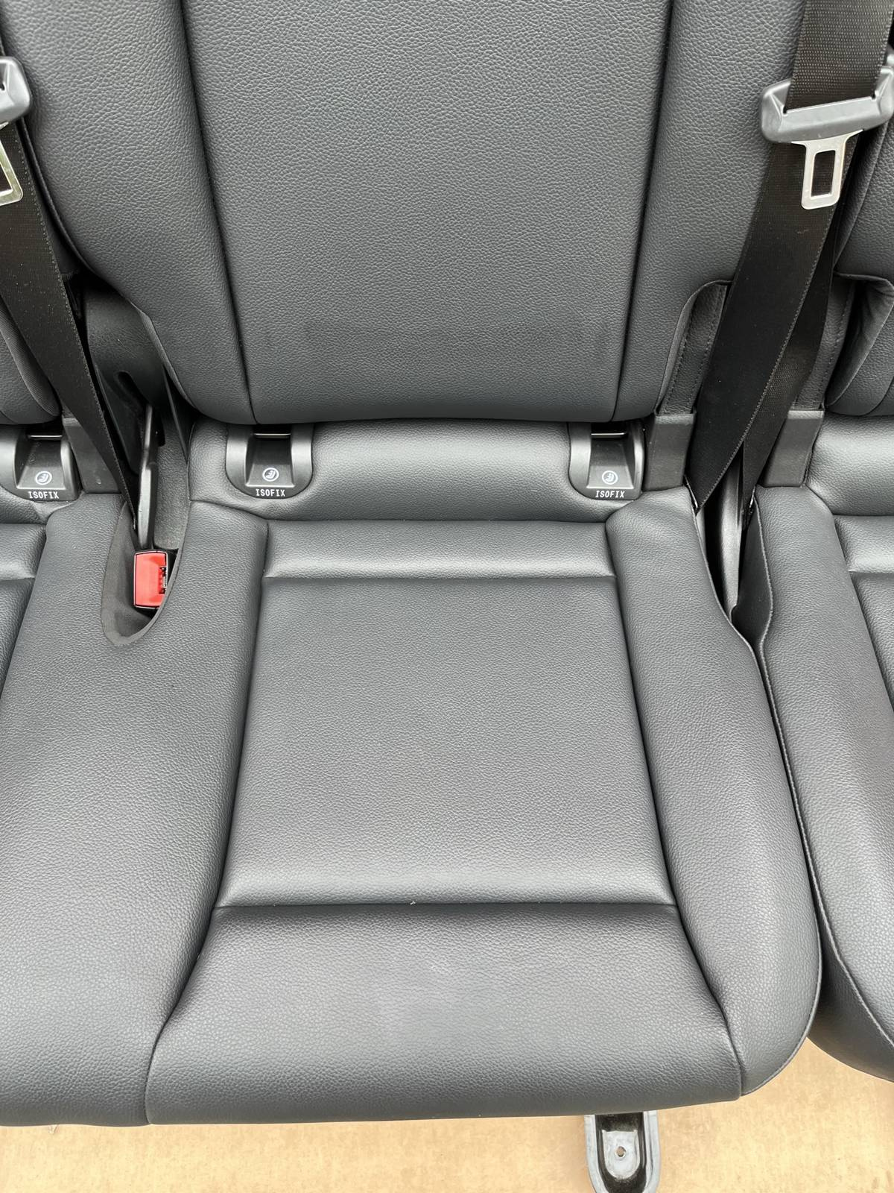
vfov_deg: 67.3
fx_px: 895
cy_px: 596
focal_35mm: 26
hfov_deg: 53.1
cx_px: 447
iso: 50
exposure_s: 1/122
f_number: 1.6
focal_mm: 5.1
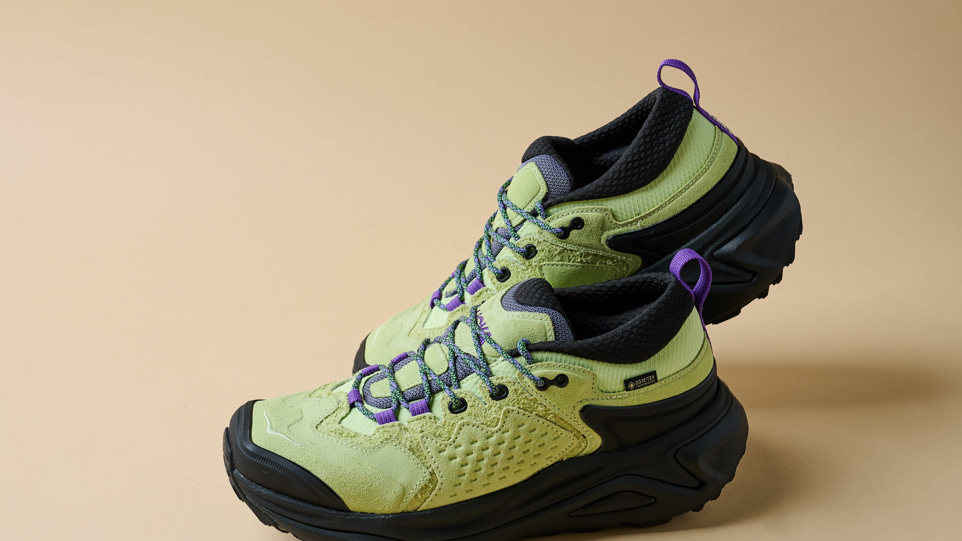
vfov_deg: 19.7
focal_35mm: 61
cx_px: 478
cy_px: 331
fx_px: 1556
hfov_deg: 34.4
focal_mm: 51
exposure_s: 1/125
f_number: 8
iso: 200
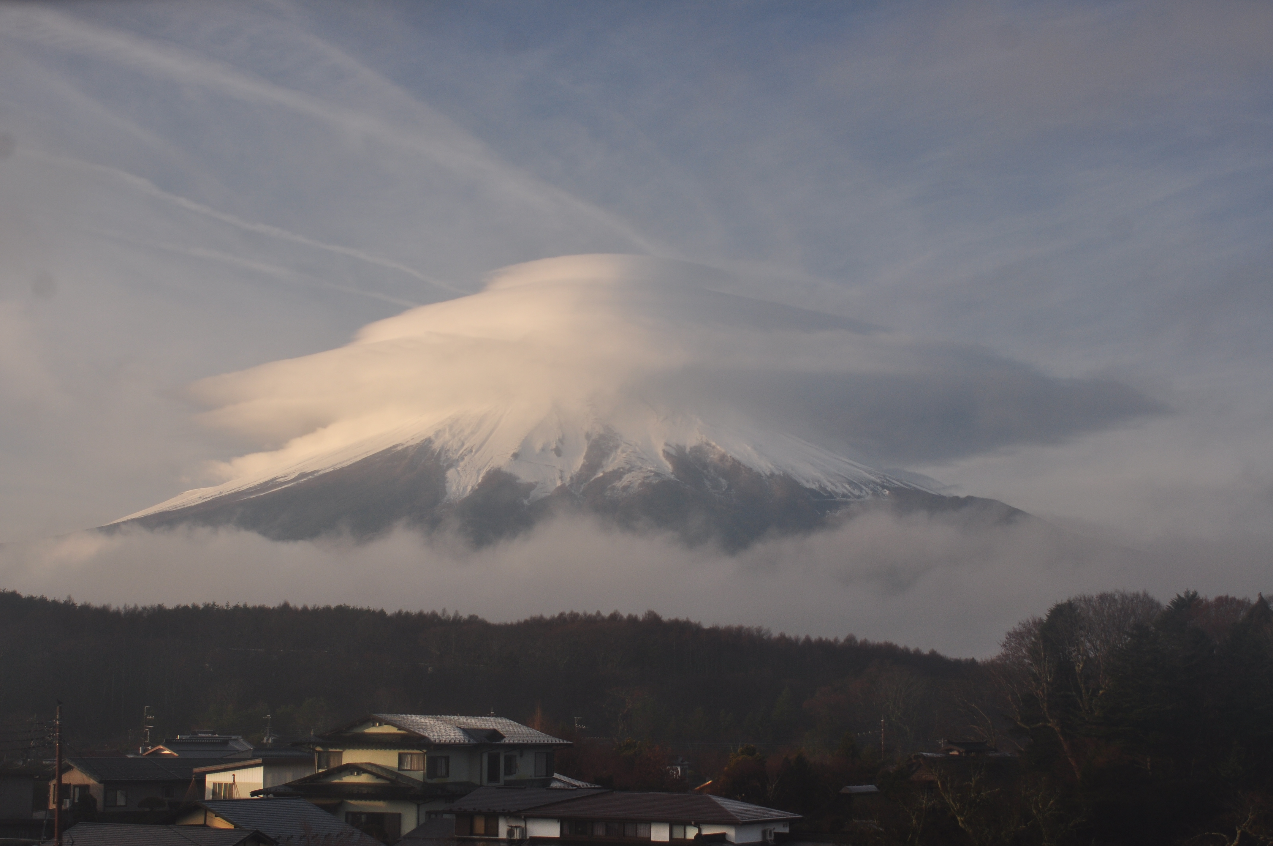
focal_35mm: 54
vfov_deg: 25.0
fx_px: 1907
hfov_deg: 36.9
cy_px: 423
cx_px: 636
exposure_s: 1/160
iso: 200
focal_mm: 36
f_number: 6.3
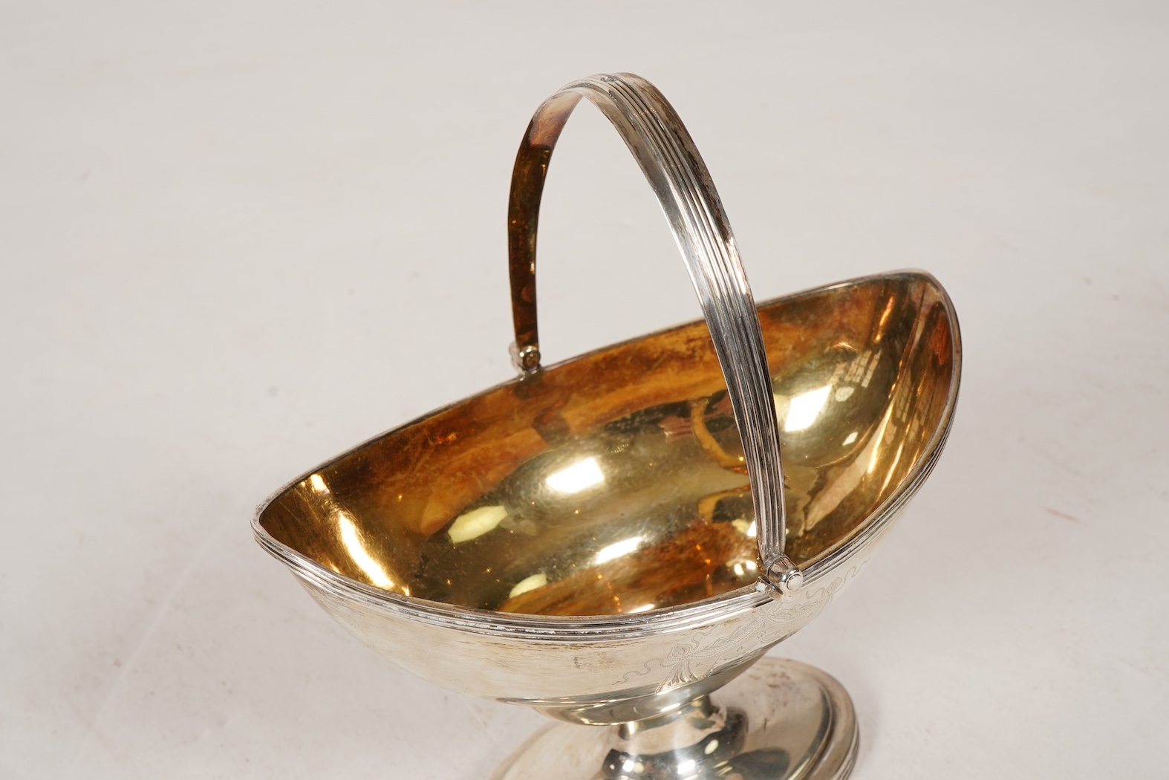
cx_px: 584
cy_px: 390
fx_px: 1461
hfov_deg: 43.6
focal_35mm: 45
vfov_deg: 29.9
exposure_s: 1/125
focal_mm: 30
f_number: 22
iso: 400
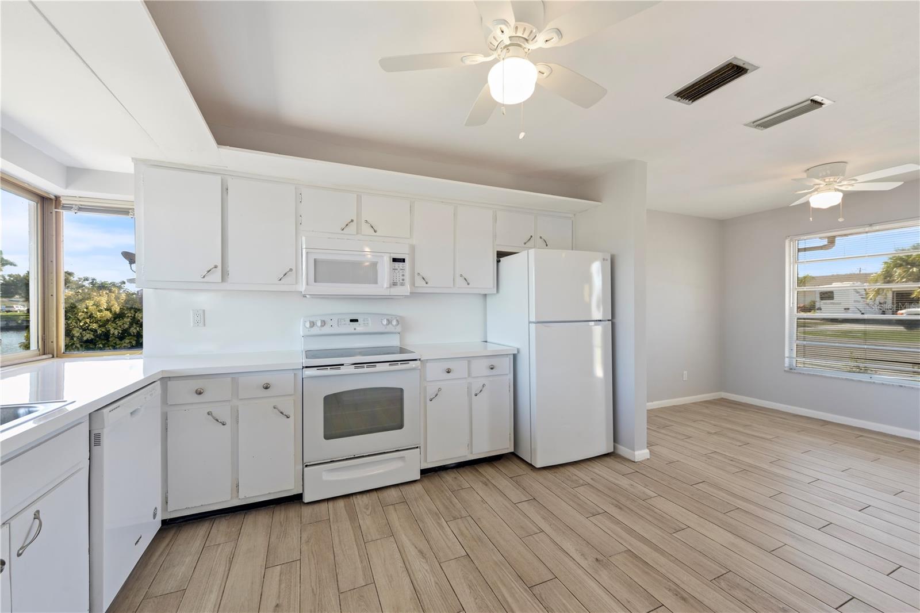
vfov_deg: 81.2
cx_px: 460
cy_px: 306
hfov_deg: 104.3
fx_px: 358
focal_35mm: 14
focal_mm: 14
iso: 400
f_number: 9
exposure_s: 1/10
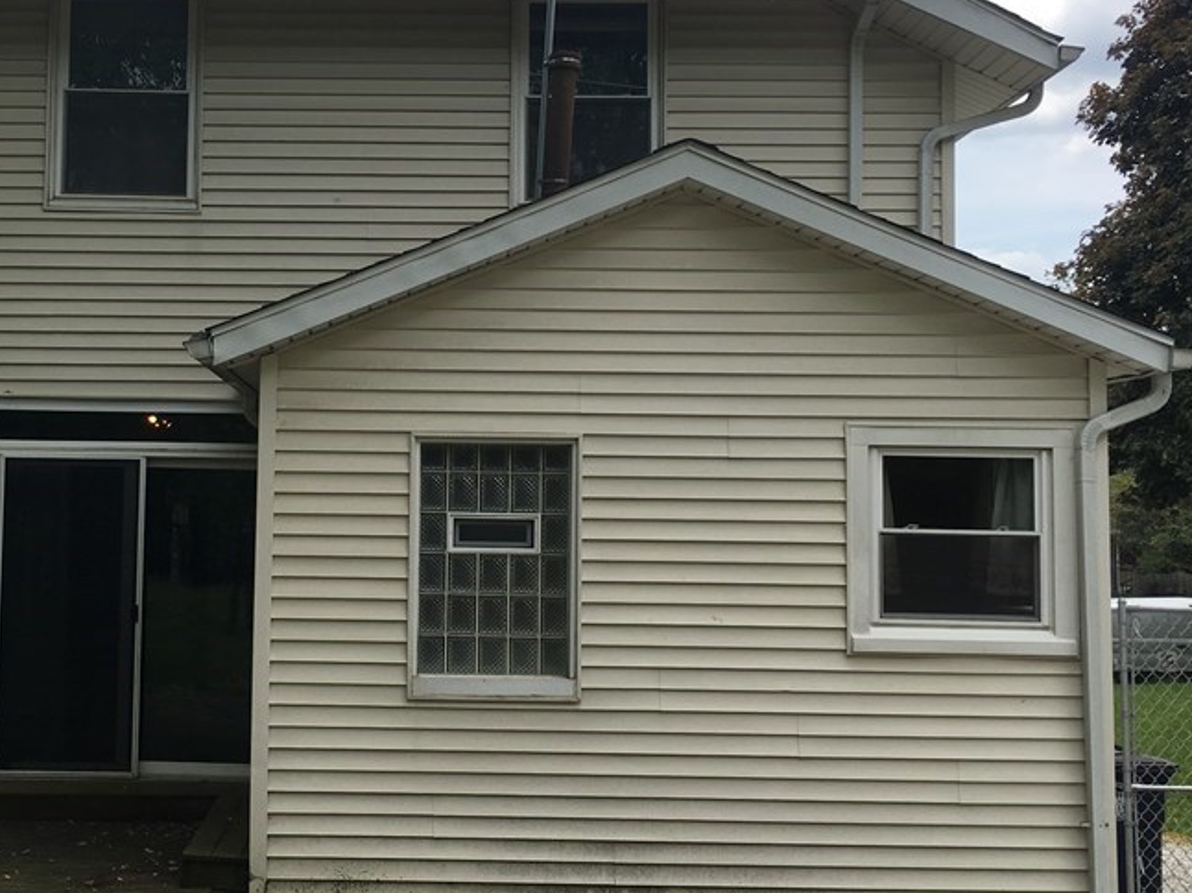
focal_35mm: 46
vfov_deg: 31.5
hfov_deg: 40.6
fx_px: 1583
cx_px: 375
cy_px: 404
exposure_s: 1/1241
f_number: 2.2
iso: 25
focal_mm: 4.15
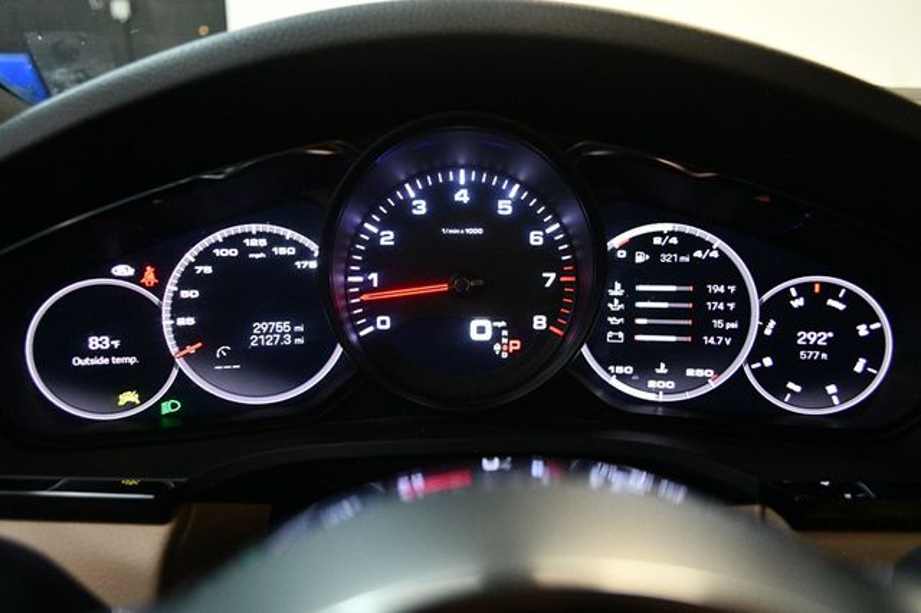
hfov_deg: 67.4
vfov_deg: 47.9
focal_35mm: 27
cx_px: 460
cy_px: 306
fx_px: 690
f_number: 3.5
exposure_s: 1/100
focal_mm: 18
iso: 3200
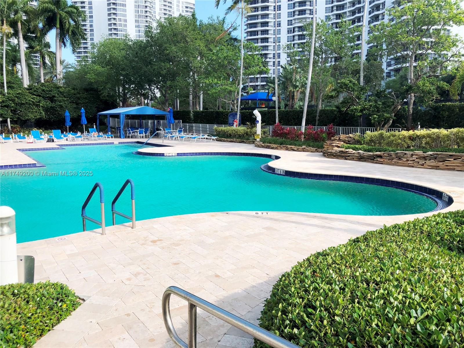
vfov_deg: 49.7
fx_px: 375
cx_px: 232
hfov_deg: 63.4
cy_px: 174
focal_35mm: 28
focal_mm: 3.99
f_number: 1.8
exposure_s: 1/1946
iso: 20
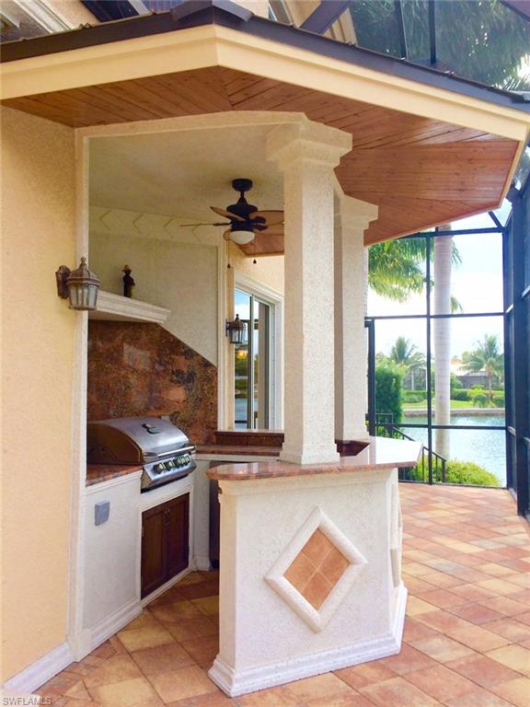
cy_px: 354
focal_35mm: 29
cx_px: 265
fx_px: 592
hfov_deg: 48.2
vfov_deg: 61.7
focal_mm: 4.15
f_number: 2.2
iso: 32
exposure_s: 1/513
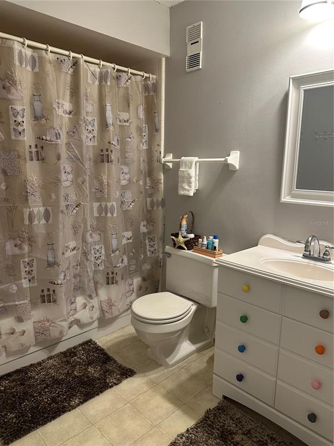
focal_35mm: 24
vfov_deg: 71.6
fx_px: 309
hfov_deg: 56.8
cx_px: 167
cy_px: 223
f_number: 1.78
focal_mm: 6.86
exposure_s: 1/60
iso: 200
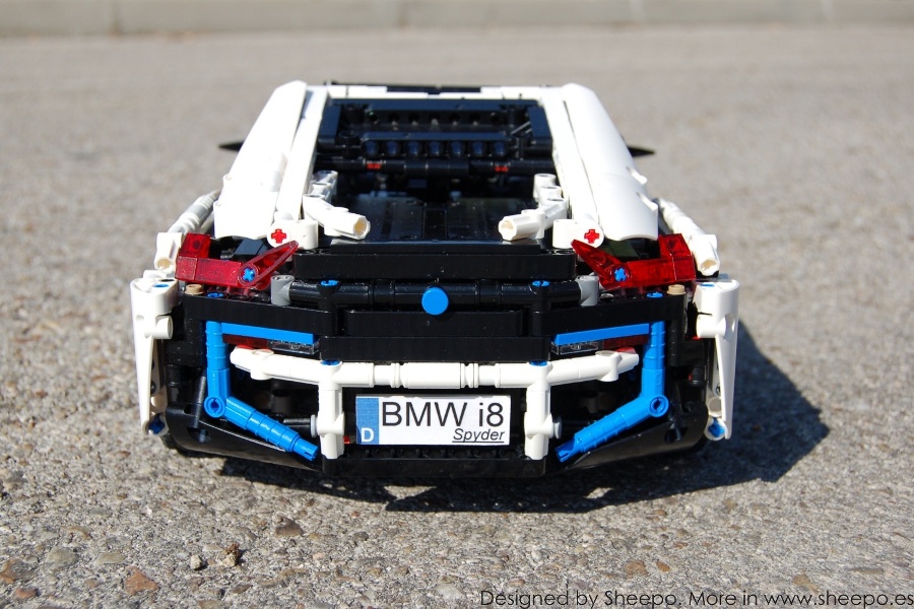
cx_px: 457
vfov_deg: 28.9
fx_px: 1180
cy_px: 304
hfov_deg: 42.3
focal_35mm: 46
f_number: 5.6
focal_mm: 31
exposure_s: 1/800
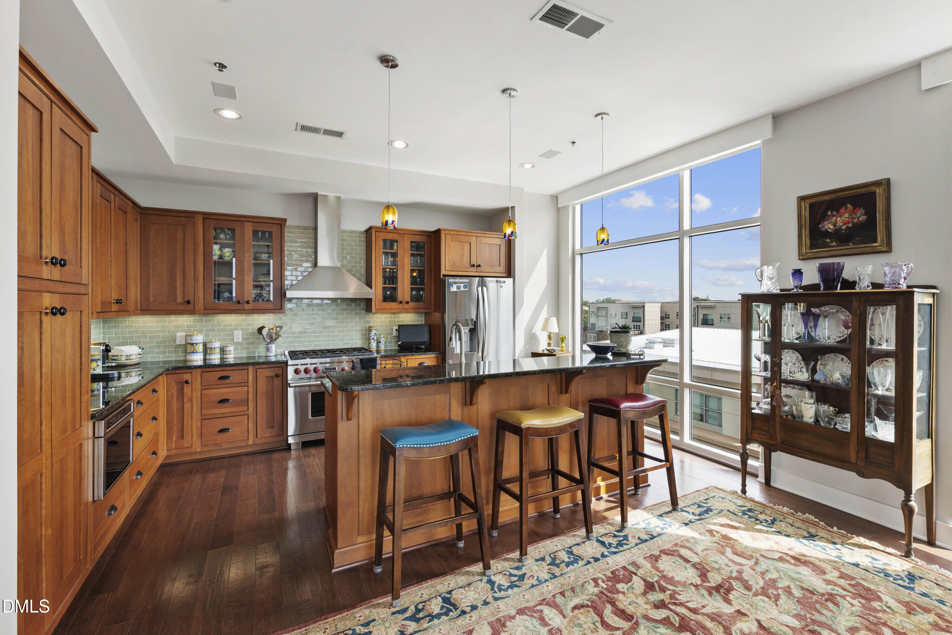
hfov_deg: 100.4
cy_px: 318
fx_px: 397
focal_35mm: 15
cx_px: 476
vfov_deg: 77.3
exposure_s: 1/10
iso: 100
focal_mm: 10
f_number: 8
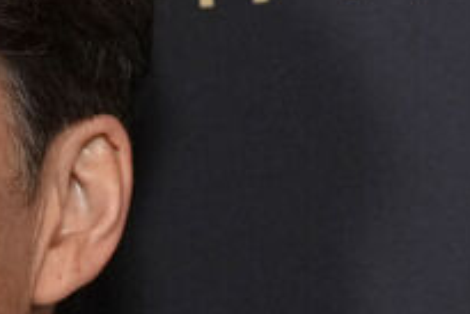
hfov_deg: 3.7
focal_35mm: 550
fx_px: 7185
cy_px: 536
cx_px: -103
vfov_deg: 2.5
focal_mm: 94
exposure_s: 1/500
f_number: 4.5
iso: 2000
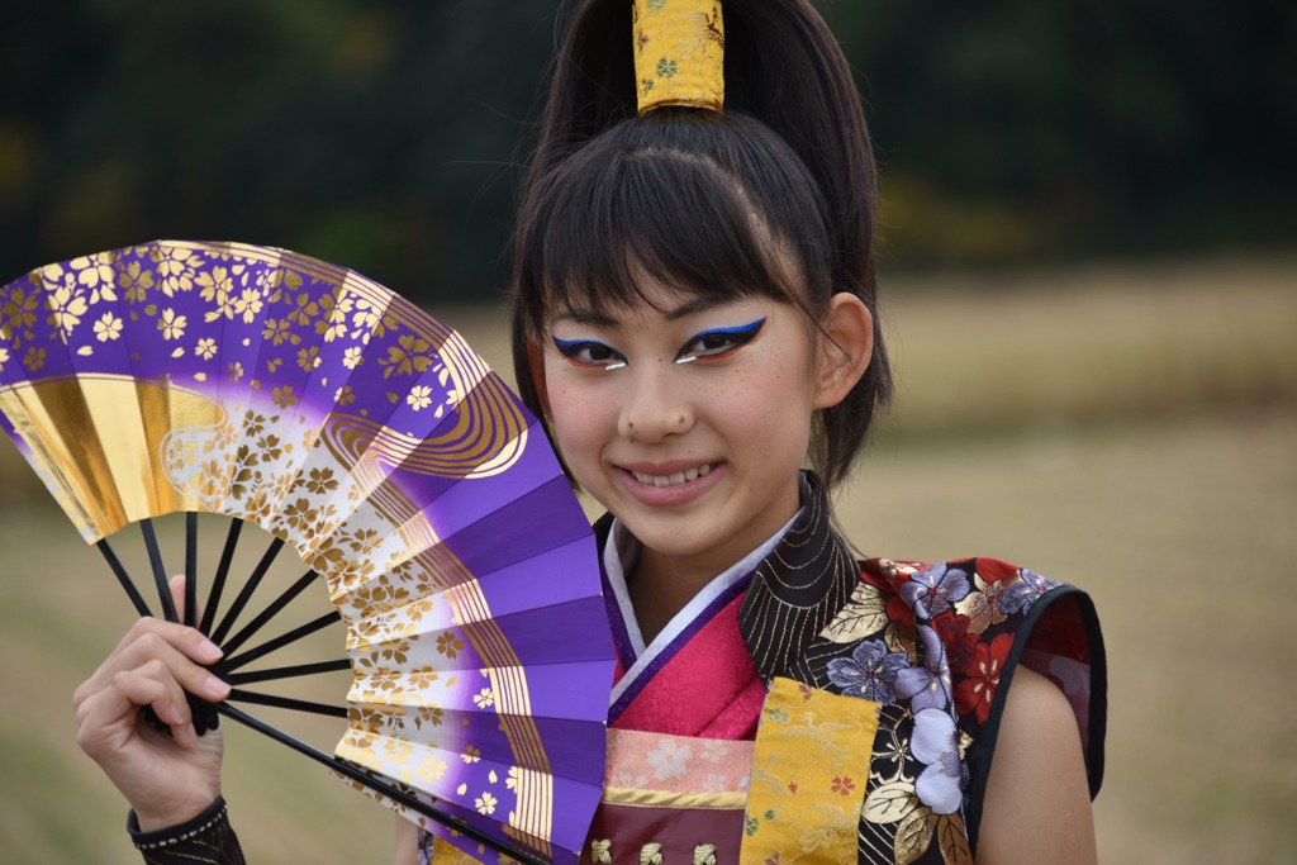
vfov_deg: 6.0
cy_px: 432
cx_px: 648
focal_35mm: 230
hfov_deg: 8.9
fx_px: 8287
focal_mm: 230
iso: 100
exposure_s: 1/125
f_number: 5.6
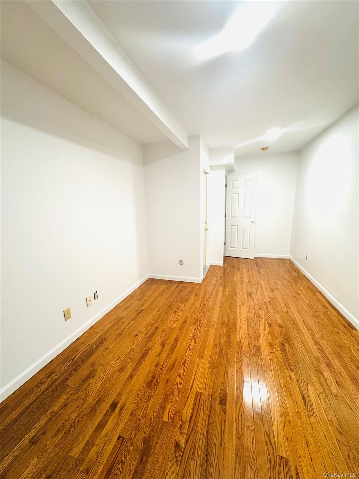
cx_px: 180
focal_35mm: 14
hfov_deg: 85.7
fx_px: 194
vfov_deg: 102.1
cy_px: 240
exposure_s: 1/60
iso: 250
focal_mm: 2.22
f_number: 2.2
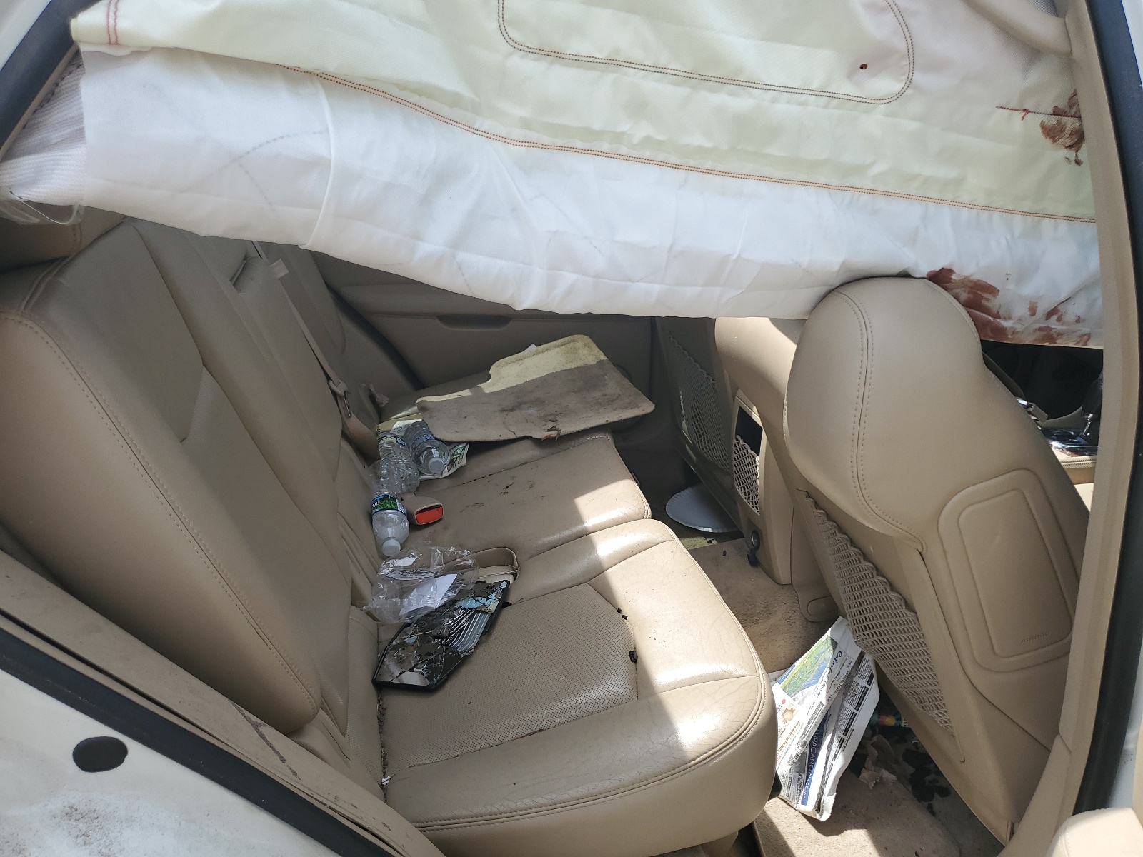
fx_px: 859
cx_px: 572
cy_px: 428
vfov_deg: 53.1
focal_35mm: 26
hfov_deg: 67.3
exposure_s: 1/1667
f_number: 1.5
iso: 50
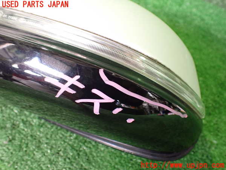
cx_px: 113
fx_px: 196
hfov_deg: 60.0
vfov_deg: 46.8
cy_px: 85
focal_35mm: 30
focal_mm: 5.4
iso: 800
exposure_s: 1/30
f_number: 2.3
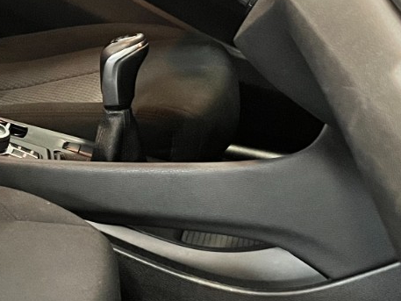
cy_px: 3
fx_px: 1054
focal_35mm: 91
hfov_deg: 19.3
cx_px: -168
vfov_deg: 15.9
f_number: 1.6
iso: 800
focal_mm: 5.1
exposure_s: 1/25
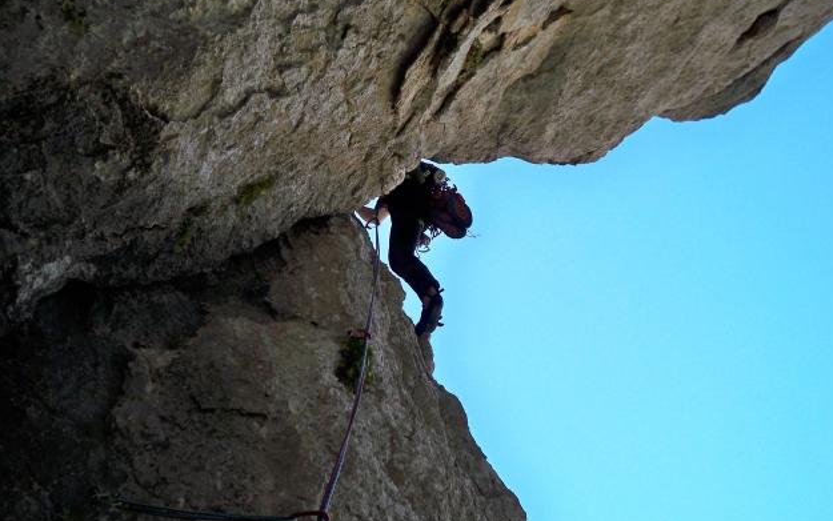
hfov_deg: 51.5
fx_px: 863
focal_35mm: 38
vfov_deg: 33.6
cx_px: 425
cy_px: 260
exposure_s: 1/320
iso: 64
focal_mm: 6.3
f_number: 3.1
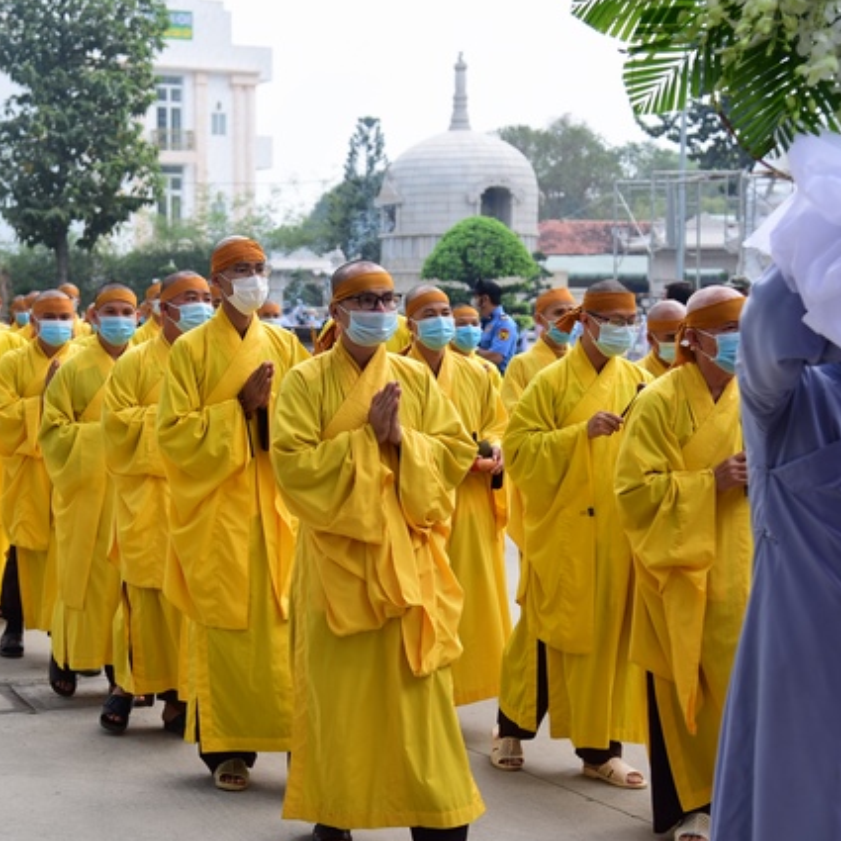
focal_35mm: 65
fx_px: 1787
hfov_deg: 26.3
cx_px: 249
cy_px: 417
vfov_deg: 26.5
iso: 100
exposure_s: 1/125
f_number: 4.5
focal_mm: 50
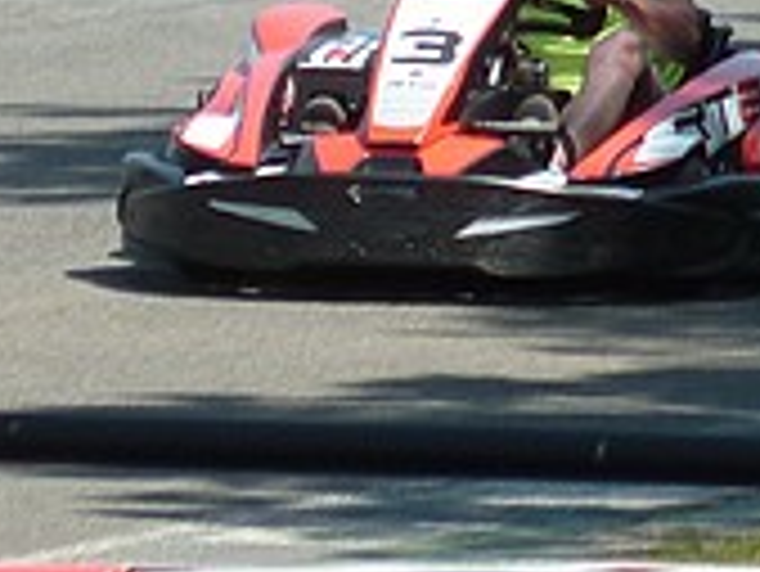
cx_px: 648
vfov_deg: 1.1
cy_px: -473
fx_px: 31133
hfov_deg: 1.4
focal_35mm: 1417
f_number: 4.9
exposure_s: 1/250
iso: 80
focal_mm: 49.2
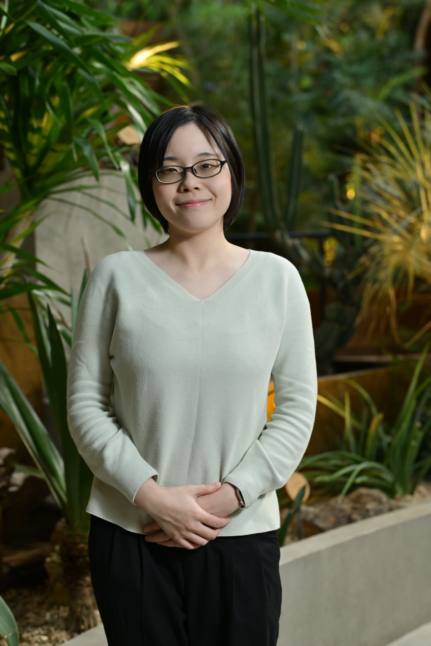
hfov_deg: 27.0
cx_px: 216
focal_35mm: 50
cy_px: 323
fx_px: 898
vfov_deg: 39.6
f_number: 2.8
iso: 800
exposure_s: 1/125
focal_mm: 50
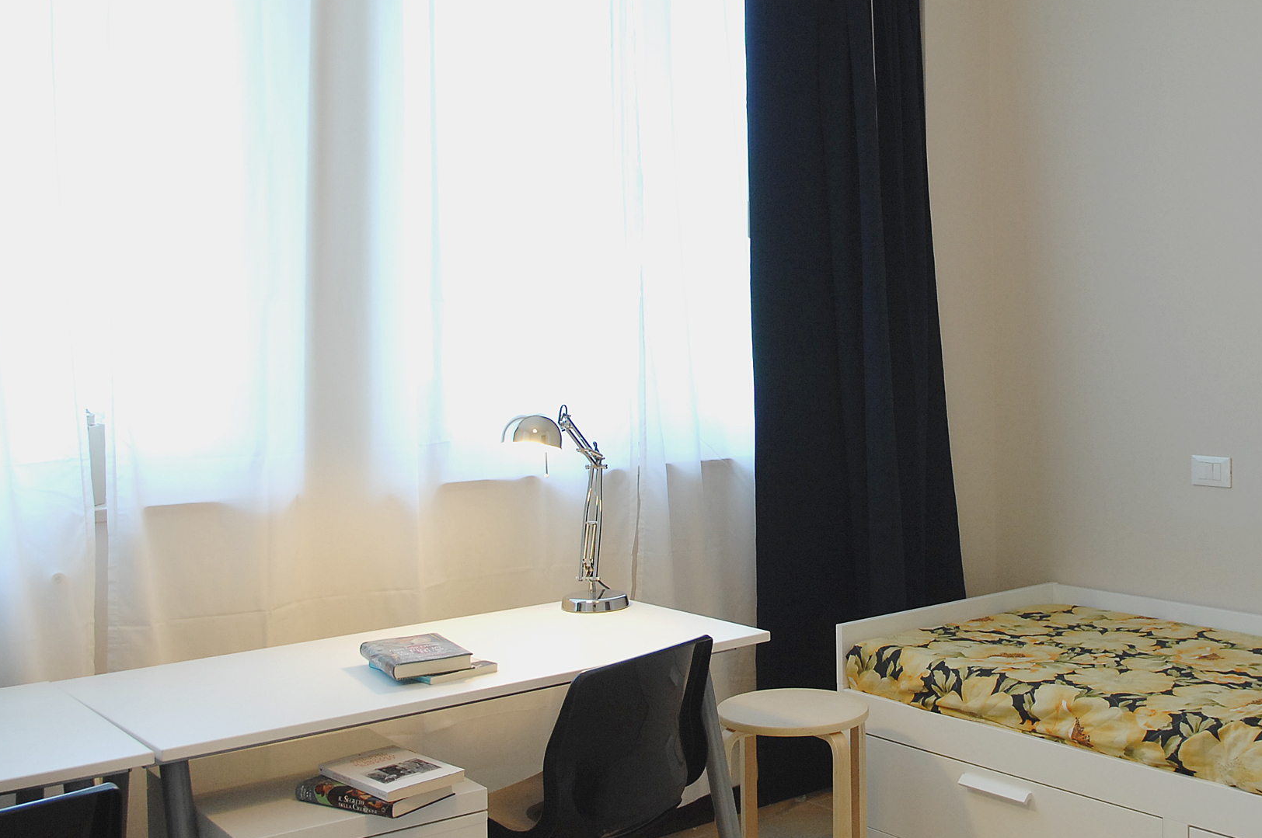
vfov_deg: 32.6
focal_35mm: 41
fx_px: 1429
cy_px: 329
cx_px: 825
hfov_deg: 47.0
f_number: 4
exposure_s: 1/50
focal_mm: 17
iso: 400
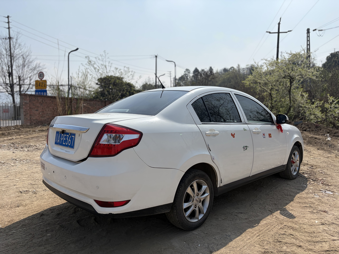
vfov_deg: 53.1
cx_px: 170
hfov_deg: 67.3
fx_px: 255
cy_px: 127
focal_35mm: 26
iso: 50
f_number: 1.6
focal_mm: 5.96
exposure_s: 1/5348
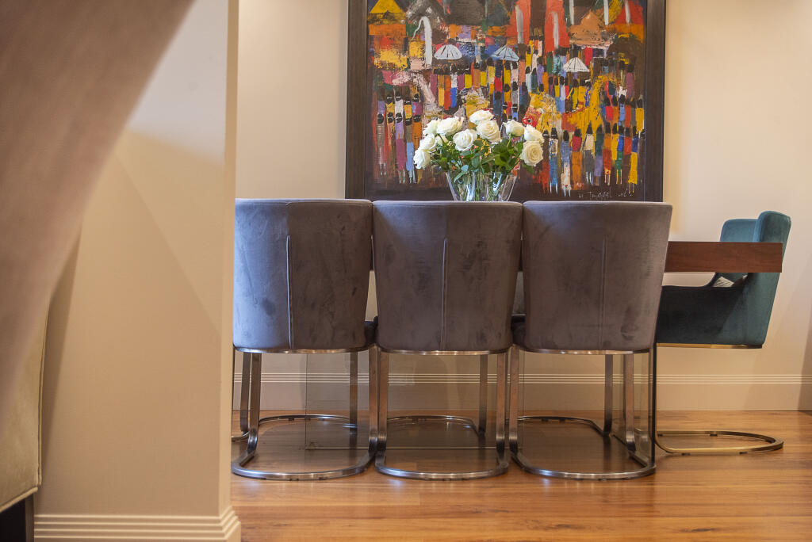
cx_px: 406
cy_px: 271
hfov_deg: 39.6
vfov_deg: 27.0
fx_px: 1128
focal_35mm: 50
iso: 500
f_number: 5.6
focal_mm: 50
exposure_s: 1/20
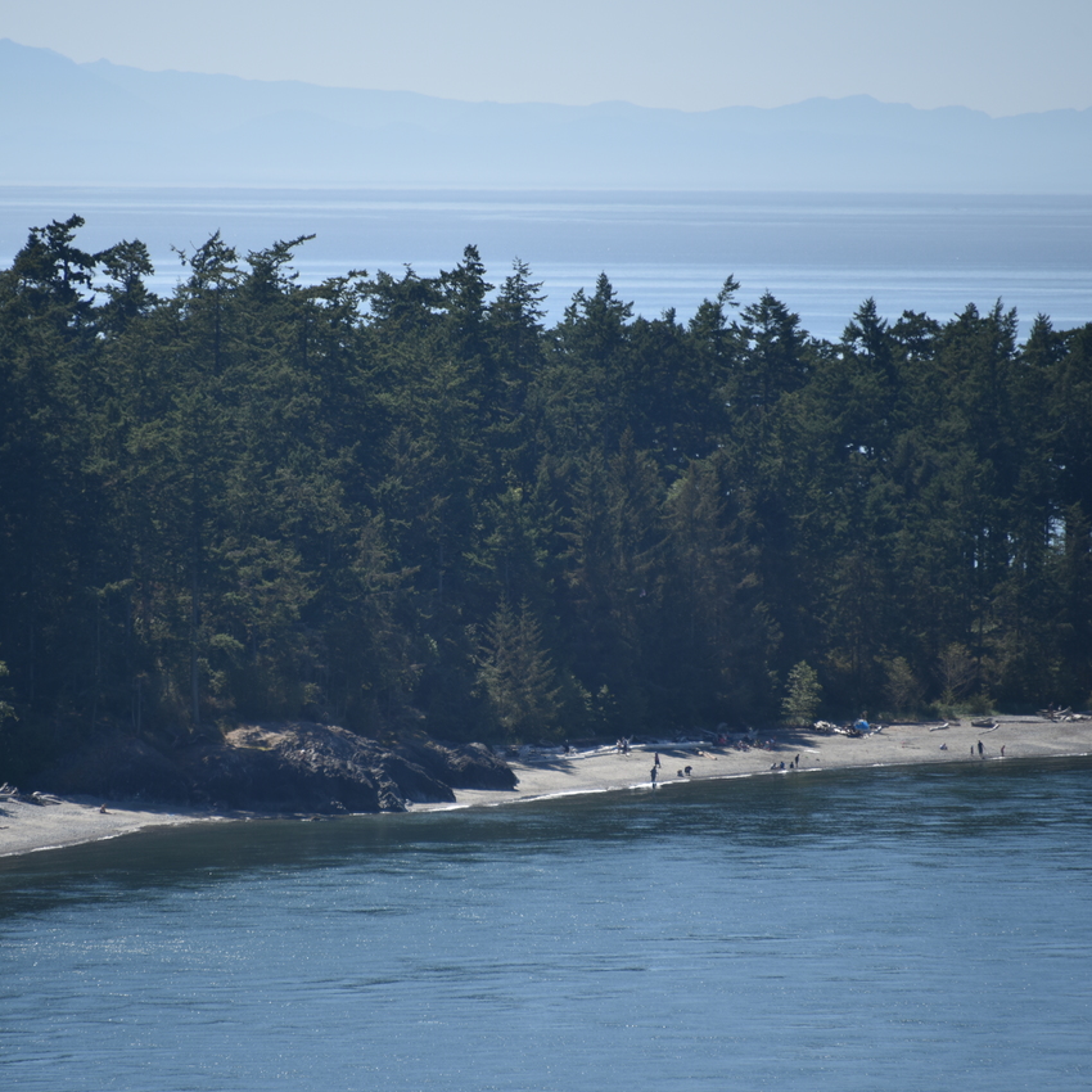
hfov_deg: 4.6
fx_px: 13705
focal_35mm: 384
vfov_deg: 4.6
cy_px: 547
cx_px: 416
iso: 140
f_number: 5.6
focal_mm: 300
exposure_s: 1/640
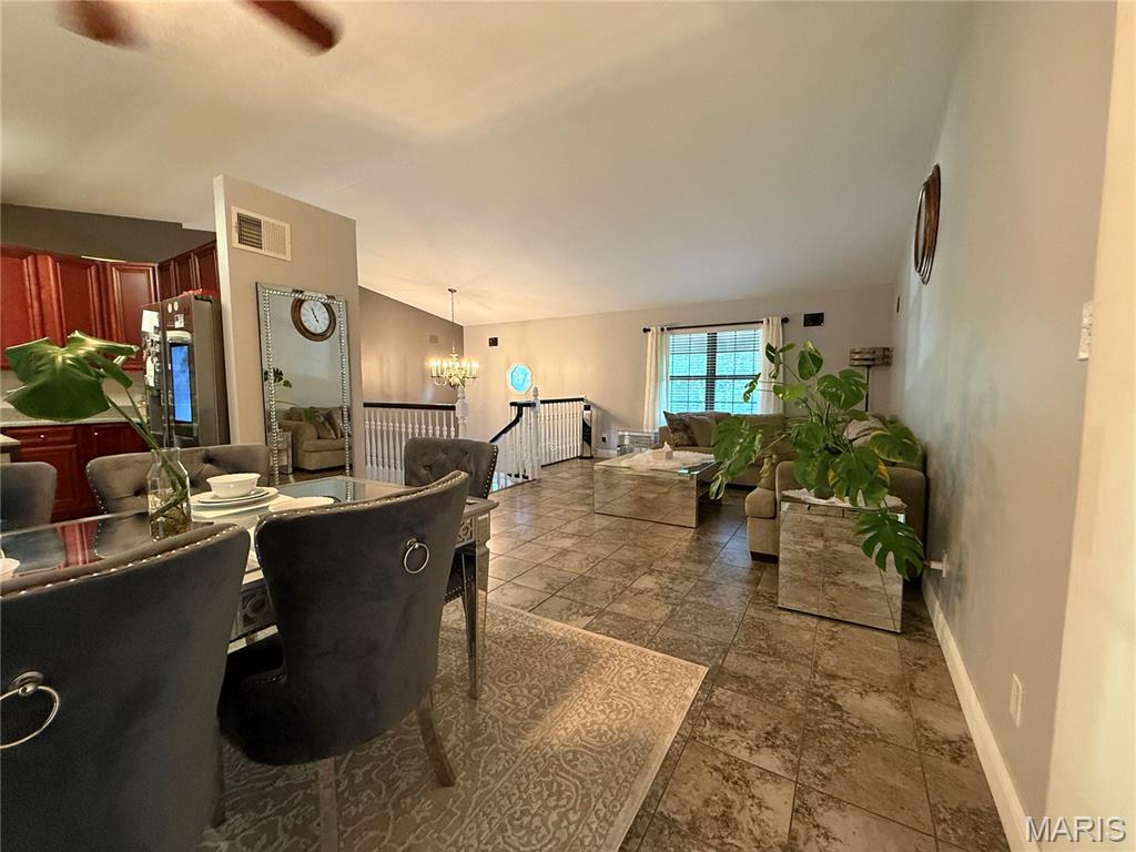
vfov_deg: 85.7
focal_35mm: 14
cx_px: 568
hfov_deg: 102.1
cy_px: 426
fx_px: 459
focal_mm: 2.22
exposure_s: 1/60
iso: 500
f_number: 2.2
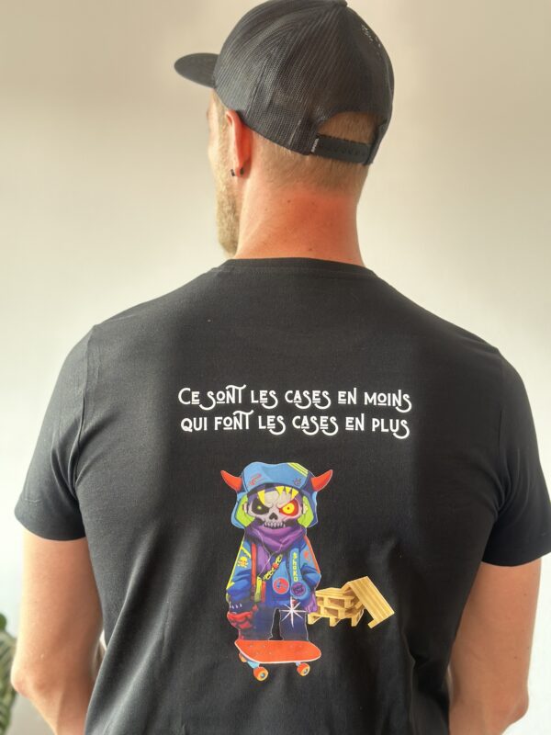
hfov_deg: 30.3
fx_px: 1019
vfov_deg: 39.7
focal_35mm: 48
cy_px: 368
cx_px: 276
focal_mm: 6.86
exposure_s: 1/60
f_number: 1.78
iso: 160
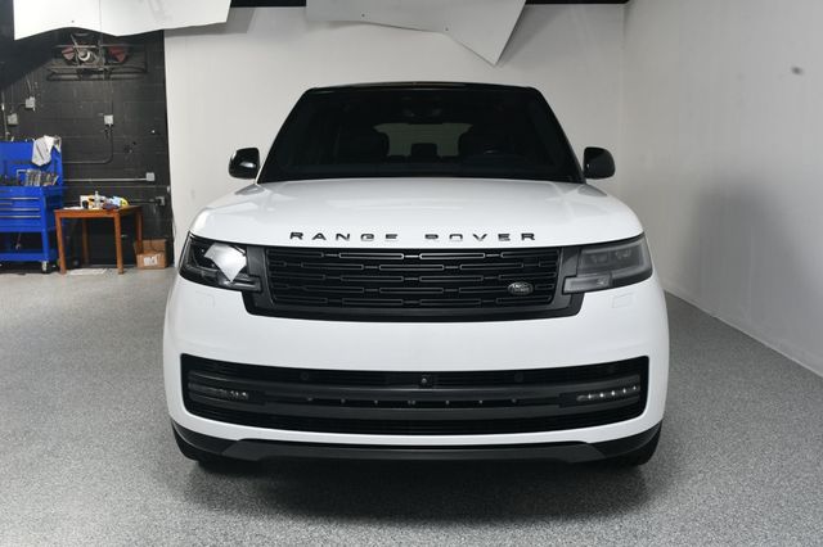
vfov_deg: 38.8
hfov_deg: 55.8
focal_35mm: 34
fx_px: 777
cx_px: 412
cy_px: 274
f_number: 13
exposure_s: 1/160
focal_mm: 23
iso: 100
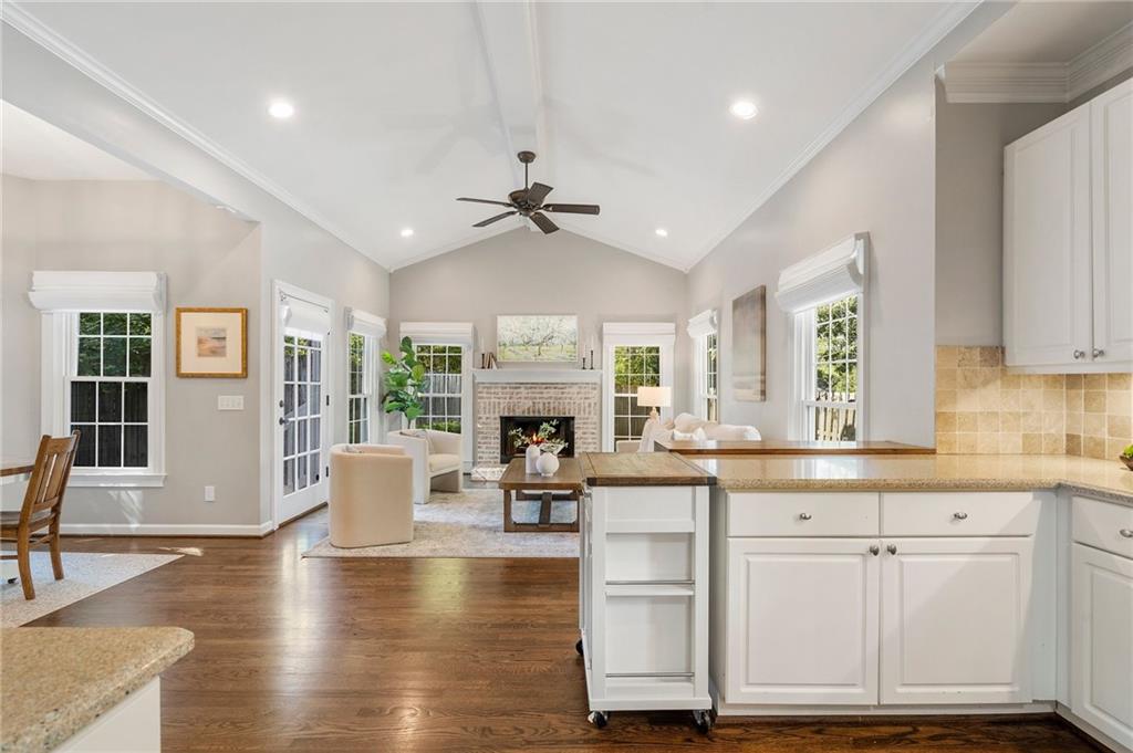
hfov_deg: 96.8
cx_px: 566
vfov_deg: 73.7
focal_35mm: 16
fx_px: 503
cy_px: 376
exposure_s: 1/60
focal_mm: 16
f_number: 7.1
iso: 640
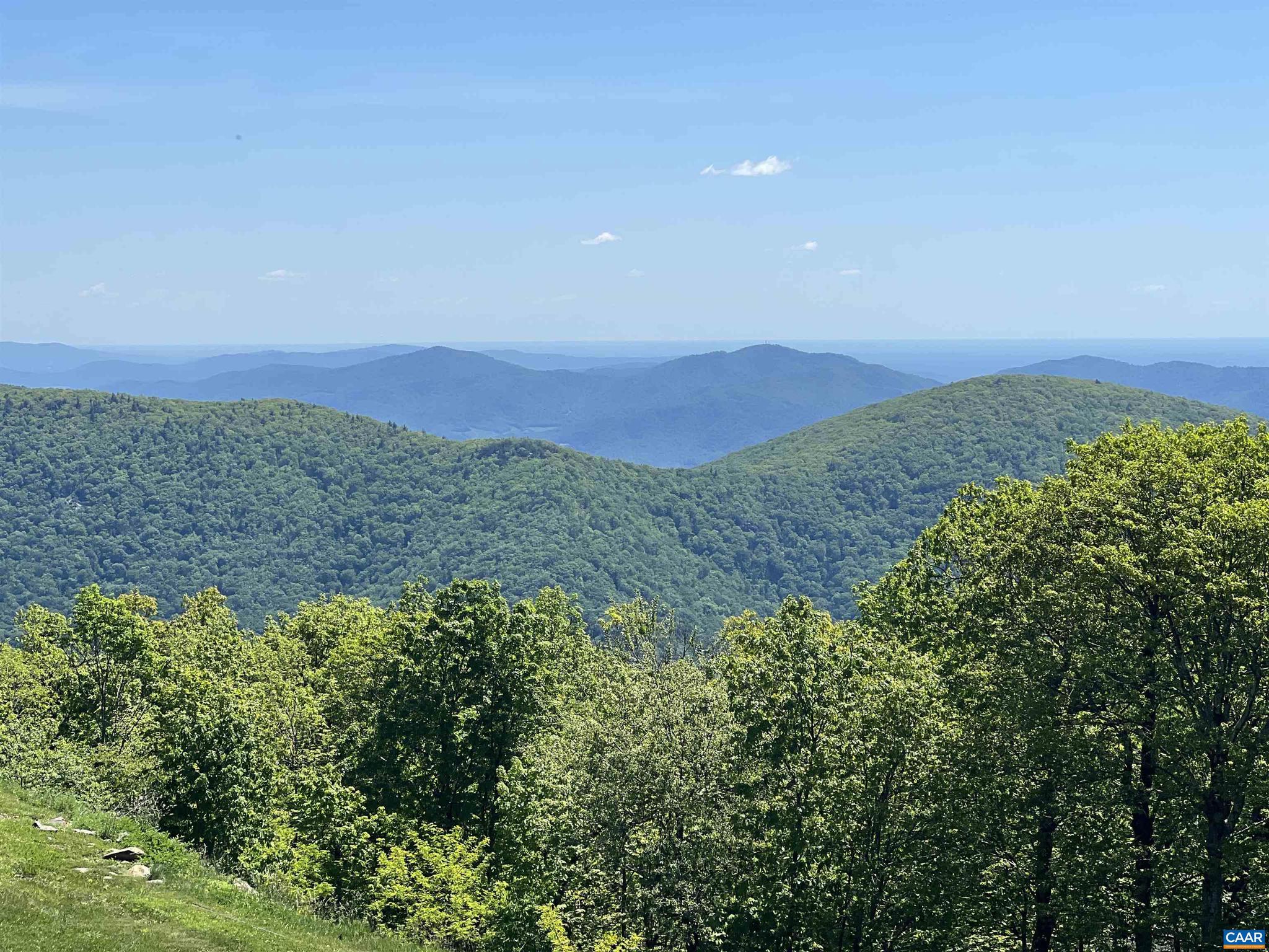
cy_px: 476
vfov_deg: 19.1
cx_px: 634
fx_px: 2823
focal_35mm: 77
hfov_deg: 25.3
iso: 32
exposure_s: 1/1130
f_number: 2.8
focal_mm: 9
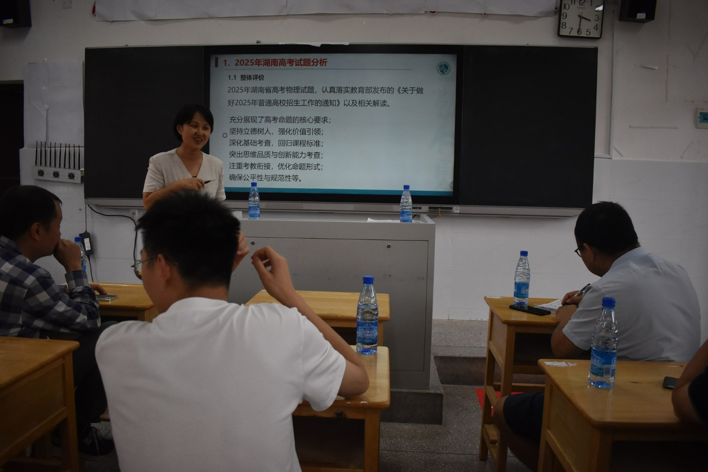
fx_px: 531
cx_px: 354
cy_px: 236
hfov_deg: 67.4
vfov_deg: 47.9
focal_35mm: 27
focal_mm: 18
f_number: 3.5
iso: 1600
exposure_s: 1/500
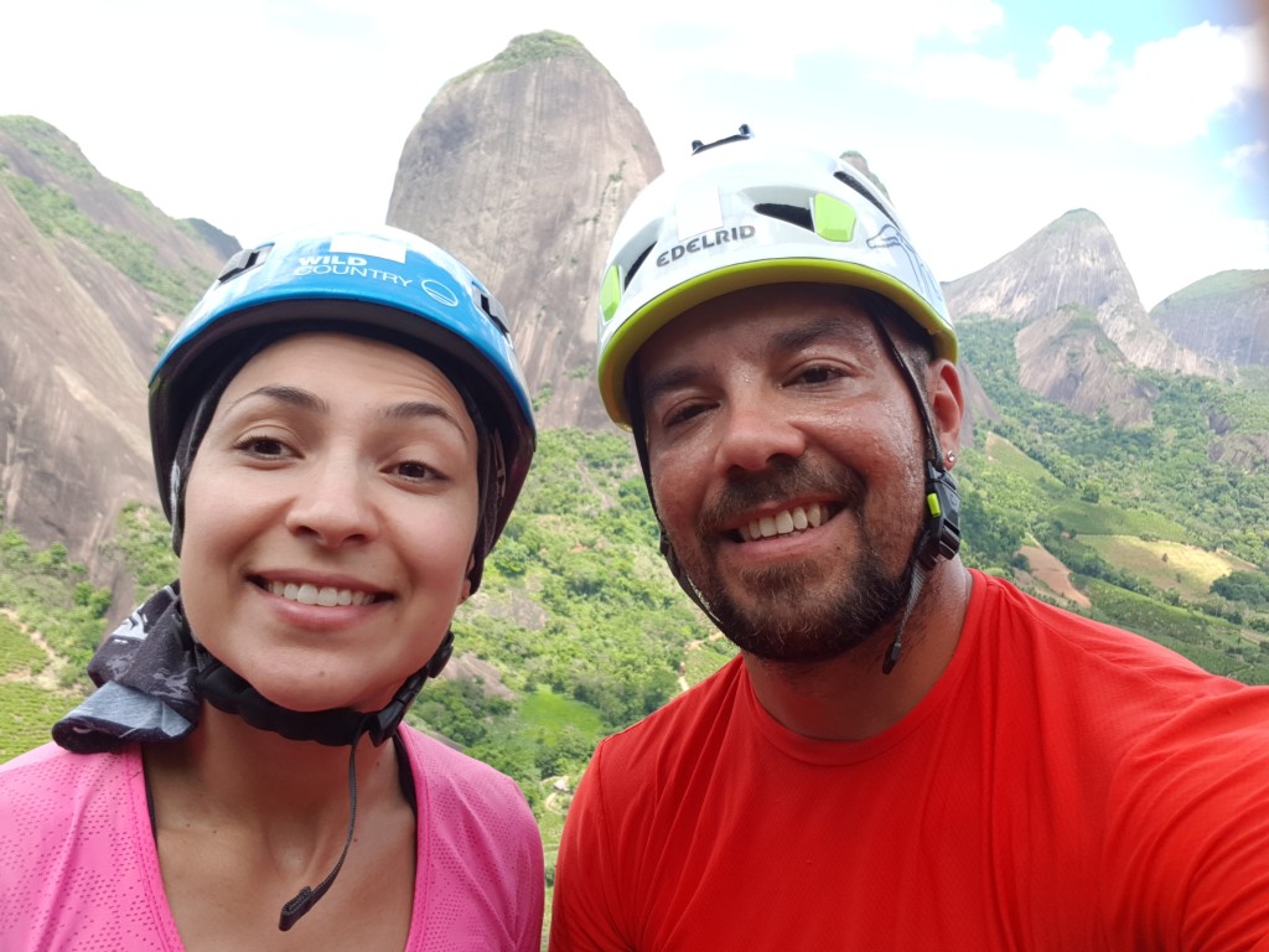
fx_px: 916
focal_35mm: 25
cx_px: 634
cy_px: 476
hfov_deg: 69.4
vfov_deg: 54.9
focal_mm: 2.95
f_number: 1.7
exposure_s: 1/498
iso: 40
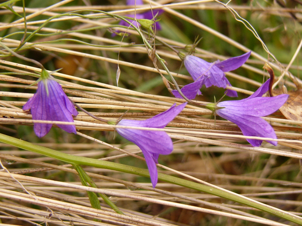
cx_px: 151
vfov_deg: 18.9
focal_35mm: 78
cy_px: 113
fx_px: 680
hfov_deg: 25.0
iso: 50
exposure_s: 1/80
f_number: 2.8
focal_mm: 10.3
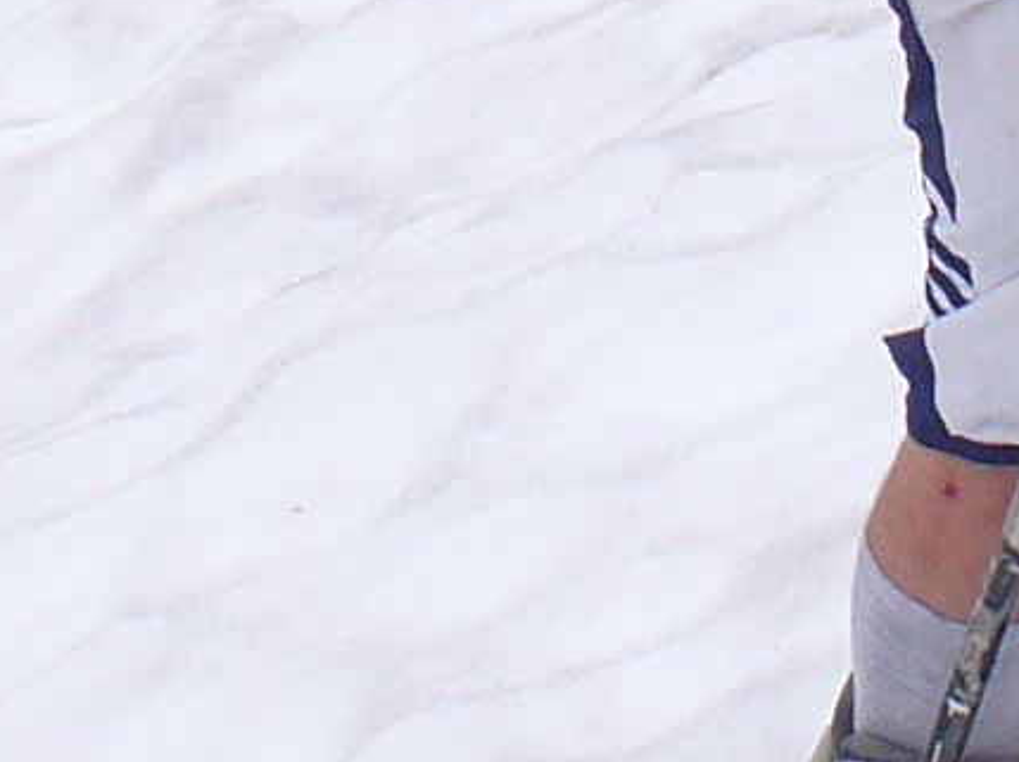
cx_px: 508
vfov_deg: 6.6
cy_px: -337
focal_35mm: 221
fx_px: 6500
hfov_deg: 9.0
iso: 80
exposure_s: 1/250
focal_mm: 6.1
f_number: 5.6
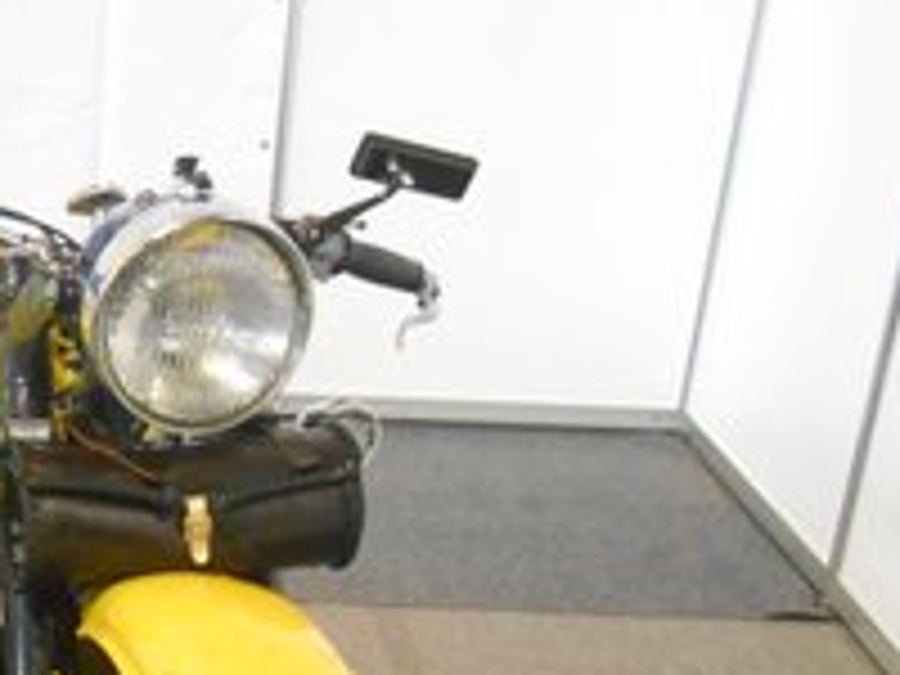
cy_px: 657
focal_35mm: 70
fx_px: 1820
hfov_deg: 26.4
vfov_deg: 20.4
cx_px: 18
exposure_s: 1/8
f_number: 3.7
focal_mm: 6.3
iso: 800
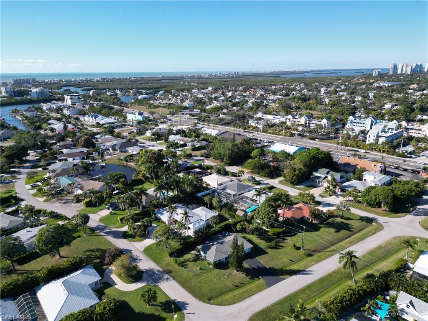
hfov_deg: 71.6
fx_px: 297
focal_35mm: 24
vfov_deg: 56.8
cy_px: 160
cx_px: 214
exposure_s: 1/3000
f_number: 1.7
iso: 150
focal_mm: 6.72
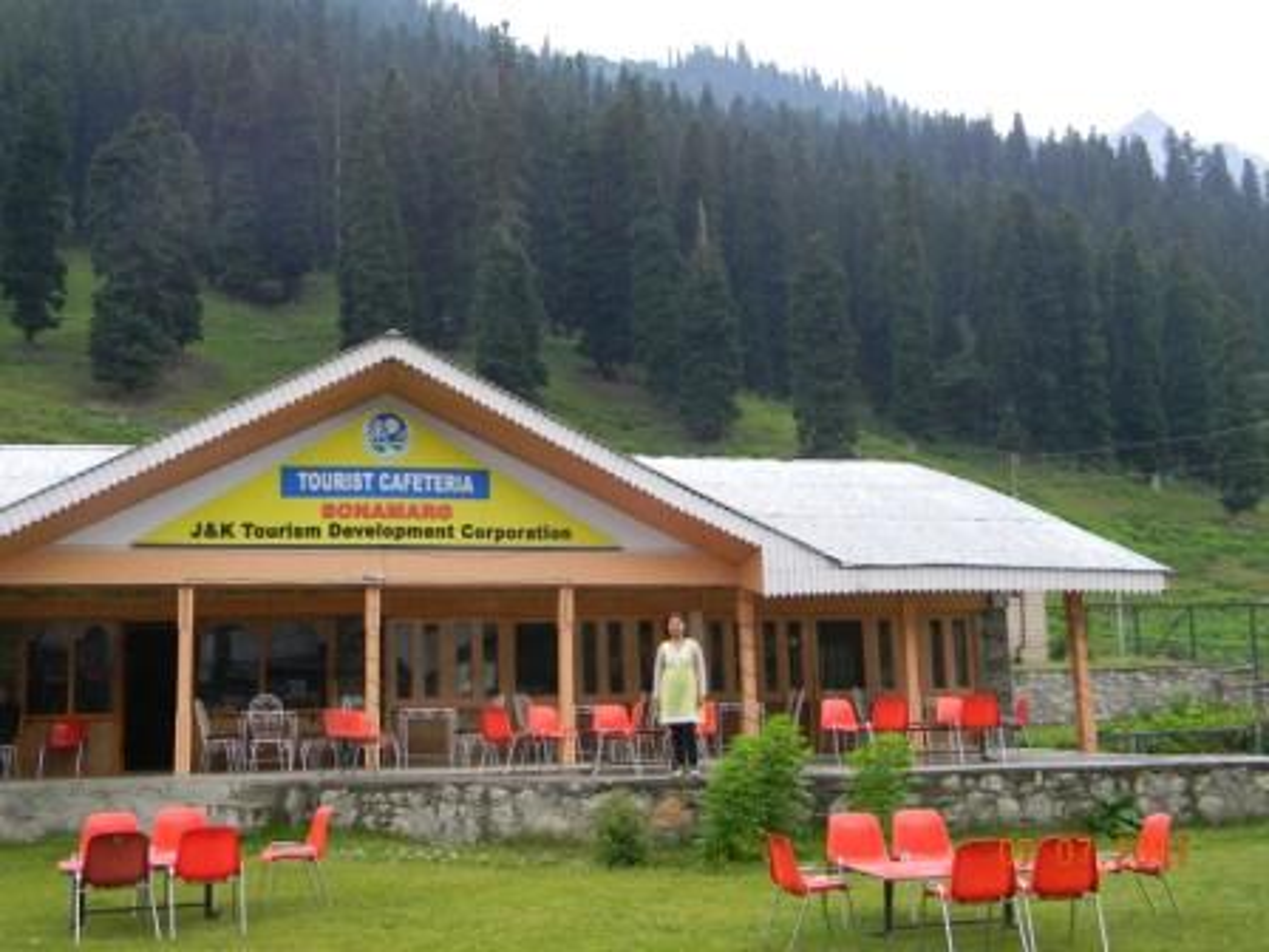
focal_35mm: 41
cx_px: 634
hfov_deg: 45.8
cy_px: 476
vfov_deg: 35.1
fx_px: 1503
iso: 80
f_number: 3.8
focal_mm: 7.3
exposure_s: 1/34.2
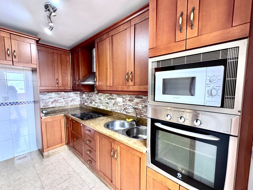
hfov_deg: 98.1
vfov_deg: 81.7
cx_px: 132
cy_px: 98
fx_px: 110
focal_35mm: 15
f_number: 2.2
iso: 320
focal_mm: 2.22
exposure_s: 1/88
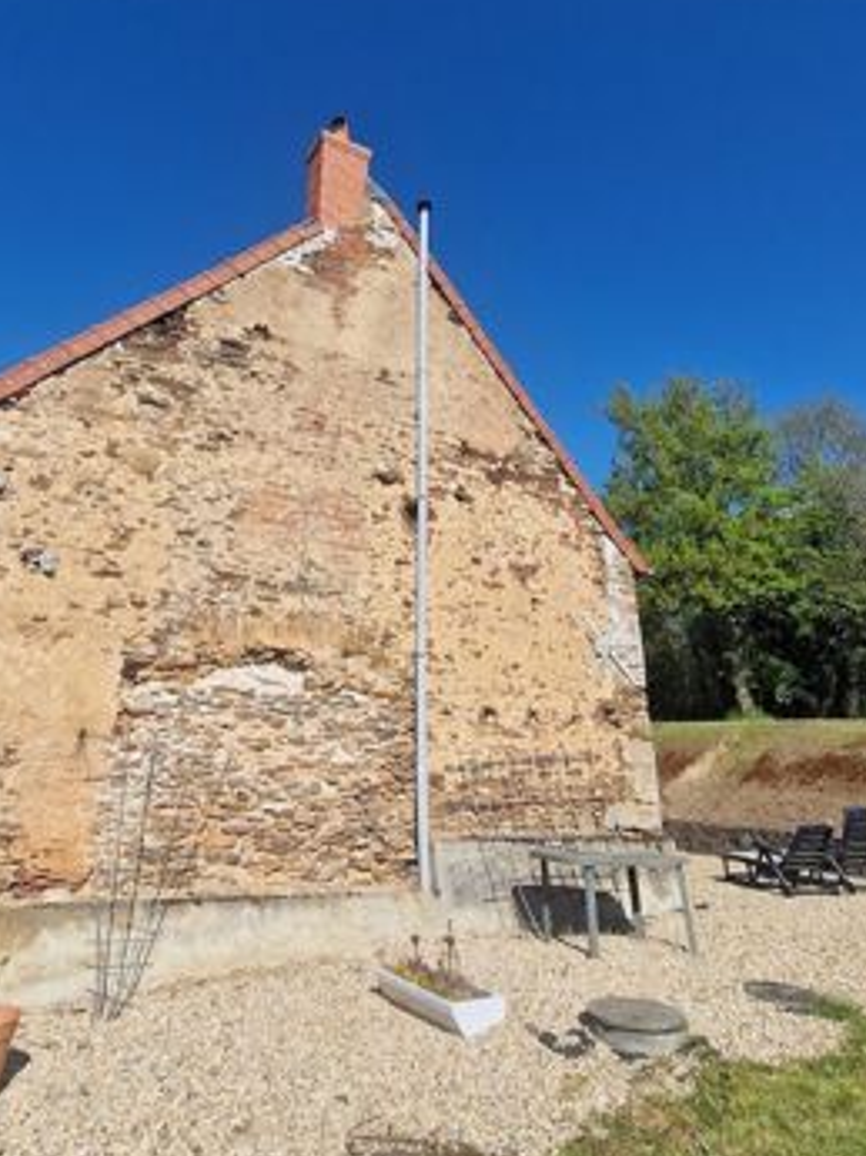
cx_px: 364
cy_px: 464
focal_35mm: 20
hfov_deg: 65.5
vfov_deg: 80.8
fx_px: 668
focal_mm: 2.2
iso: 50
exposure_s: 1/3224
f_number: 2.2
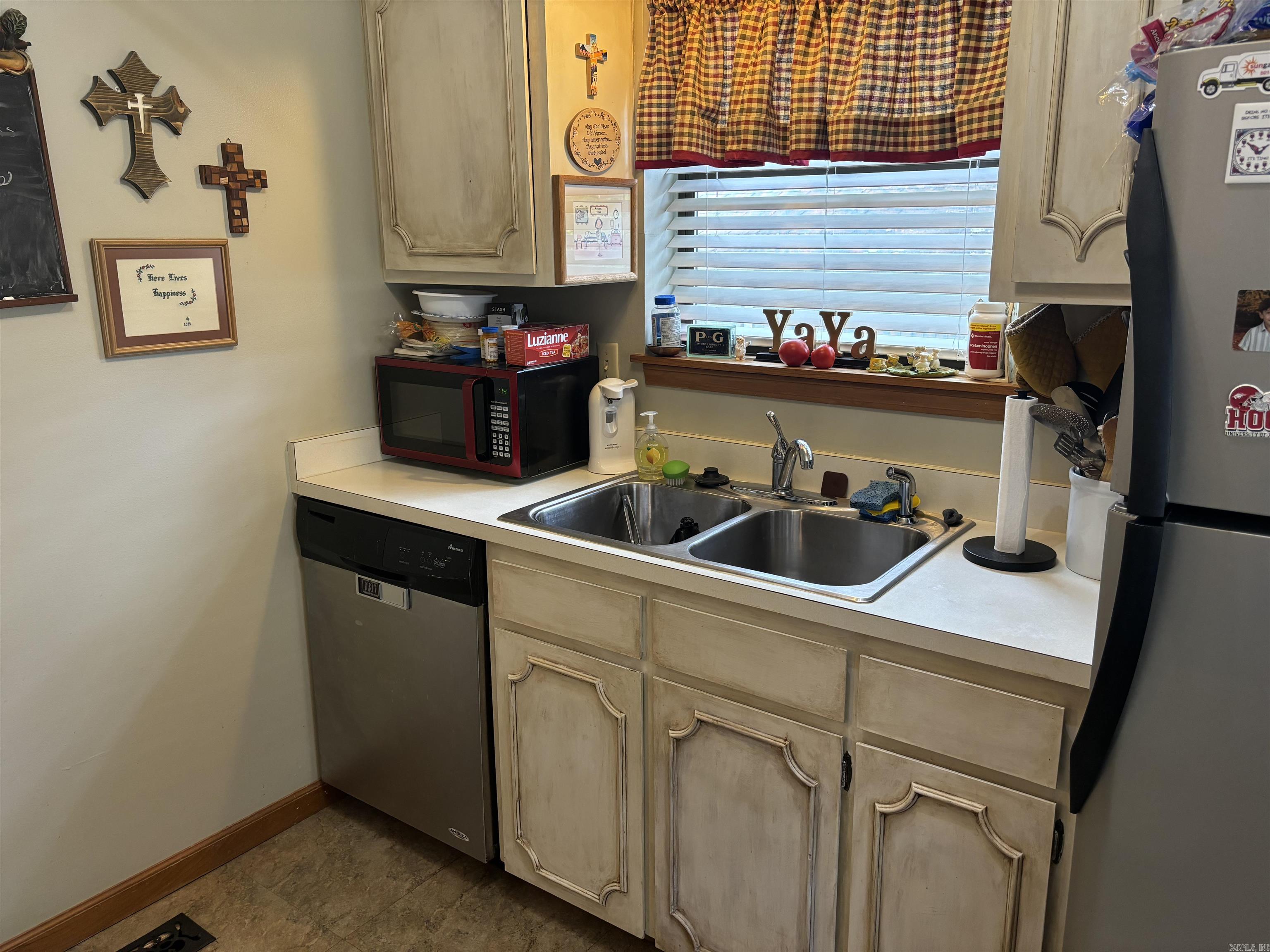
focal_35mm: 26
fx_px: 954
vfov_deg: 53.1
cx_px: 635
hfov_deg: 67.3
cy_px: 476
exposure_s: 1/60
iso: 160
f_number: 1.6
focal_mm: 5.96
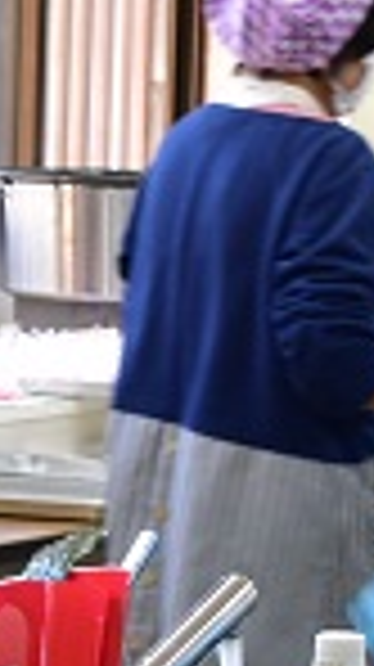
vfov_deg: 8.2
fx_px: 4630
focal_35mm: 262
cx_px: -342
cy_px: 603
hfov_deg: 4.6
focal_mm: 38
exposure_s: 1/60
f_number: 6.3
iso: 1000
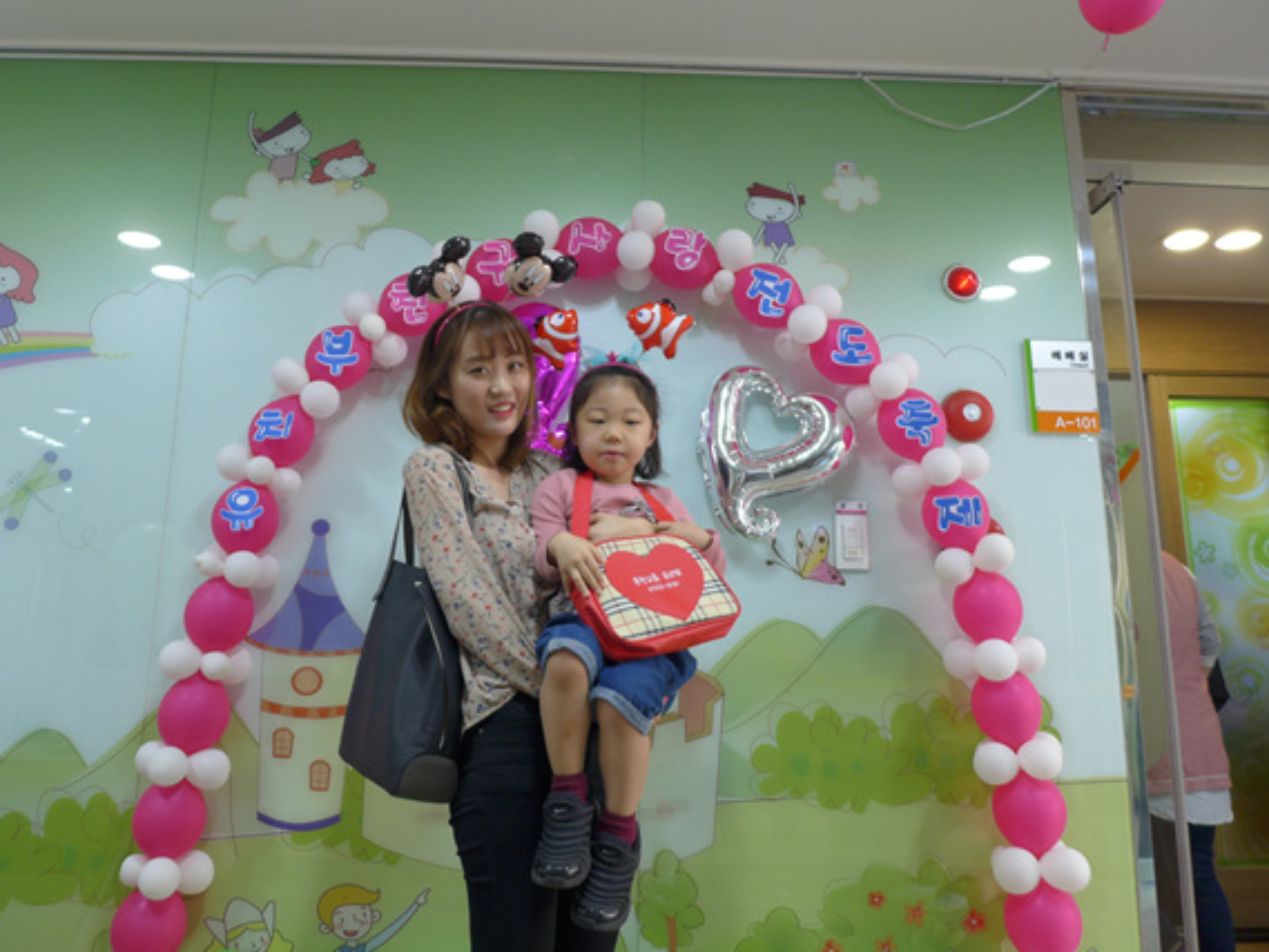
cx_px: 589
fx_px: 990
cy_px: 421
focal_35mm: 27
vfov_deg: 51.3
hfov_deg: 65.2
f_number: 1.4
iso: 80
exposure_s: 1/100
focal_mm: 4.7
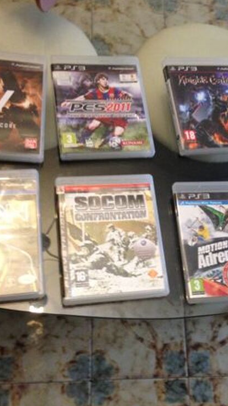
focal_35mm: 49
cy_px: 204
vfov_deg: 42.1
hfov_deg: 24.3
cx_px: 150
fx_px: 527
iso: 250
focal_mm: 4.12
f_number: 2.4
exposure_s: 1/20
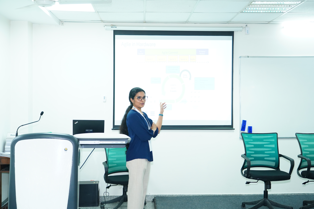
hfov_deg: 45.4
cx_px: 157
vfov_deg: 31.2
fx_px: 375
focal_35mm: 43
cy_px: 104
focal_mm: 43
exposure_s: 1/160
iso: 2500
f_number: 4
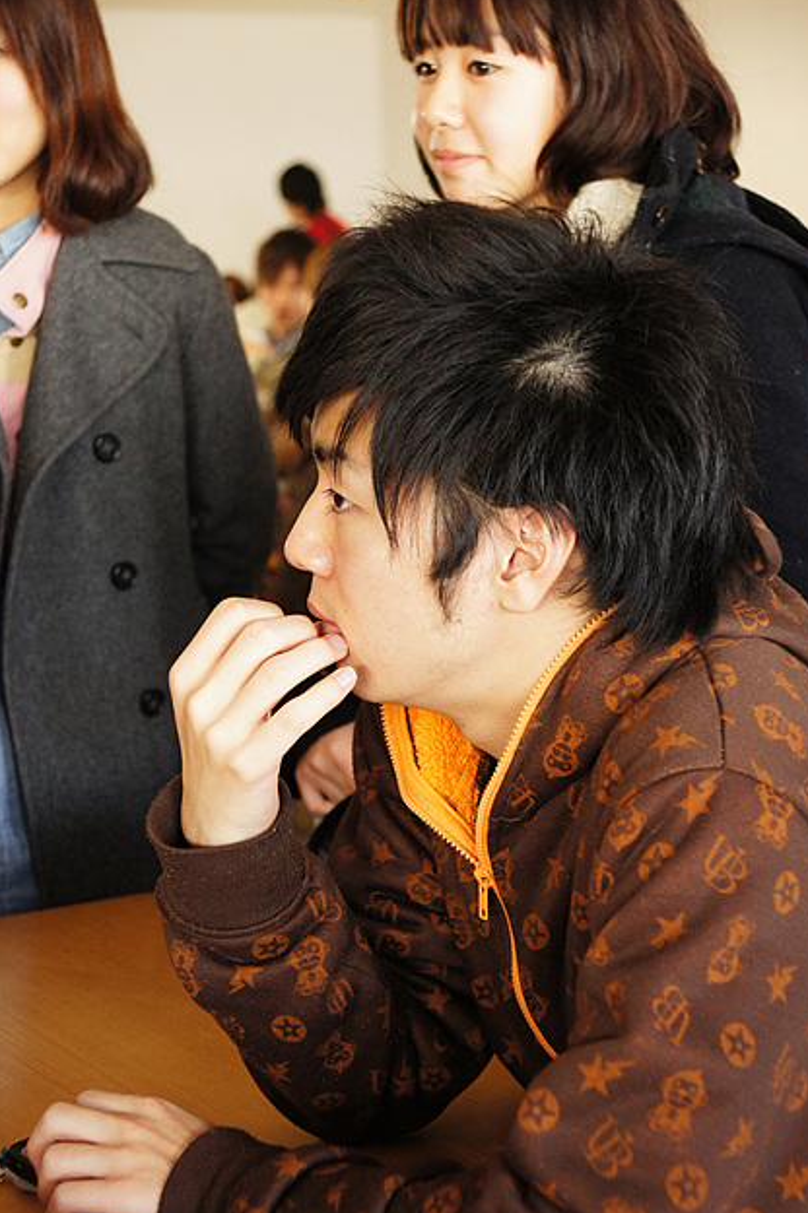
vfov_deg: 26.8
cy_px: 668
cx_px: 449
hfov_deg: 18.0
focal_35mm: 76
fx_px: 2546
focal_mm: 45
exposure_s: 1/60
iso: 1600
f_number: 4.5
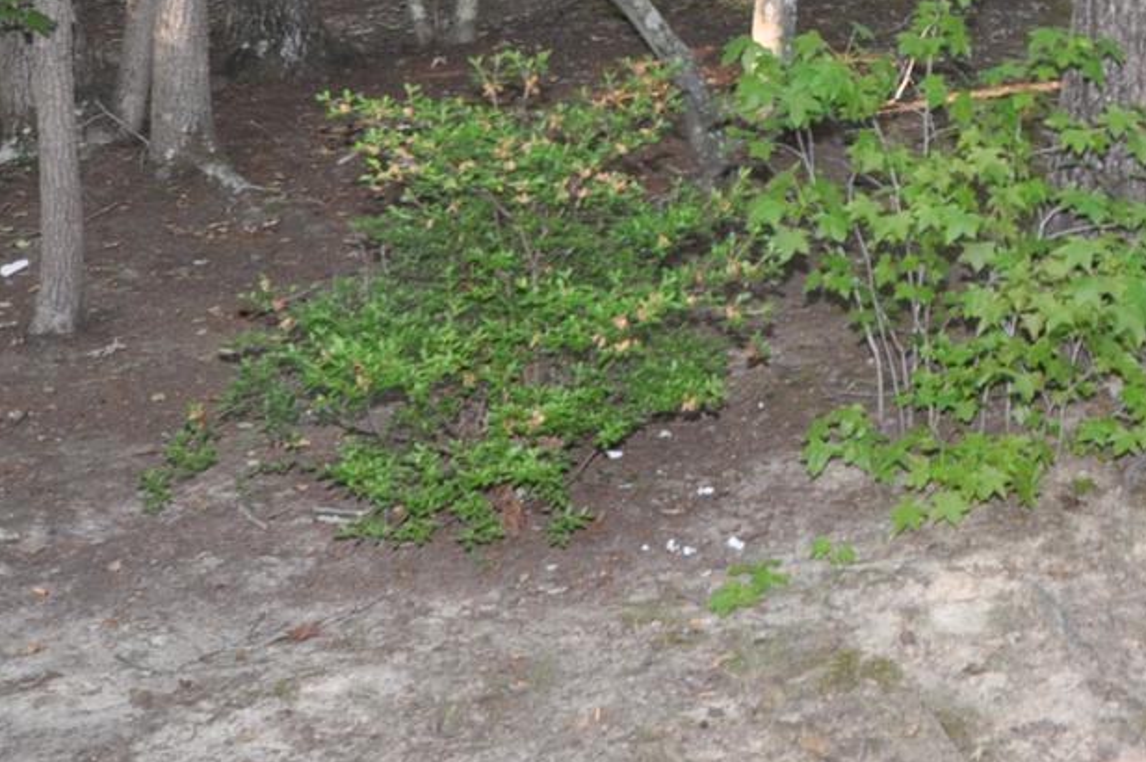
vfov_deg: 15.3
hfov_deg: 22.5
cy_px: -258
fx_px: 2692
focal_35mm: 85
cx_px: 1306
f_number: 5
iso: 400
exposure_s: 1/100
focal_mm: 17
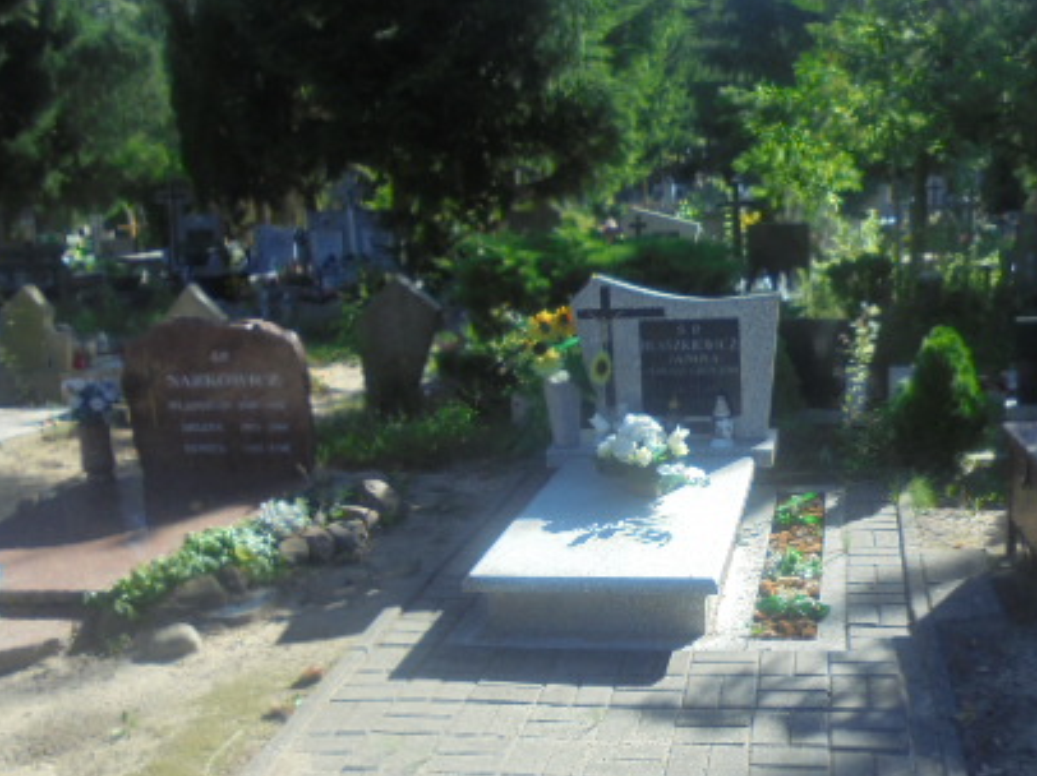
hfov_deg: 45.3
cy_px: 531
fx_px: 1228
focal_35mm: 41
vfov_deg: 34.7
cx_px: 669
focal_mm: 4.6
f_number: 3.5
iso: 100
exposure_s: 1/400
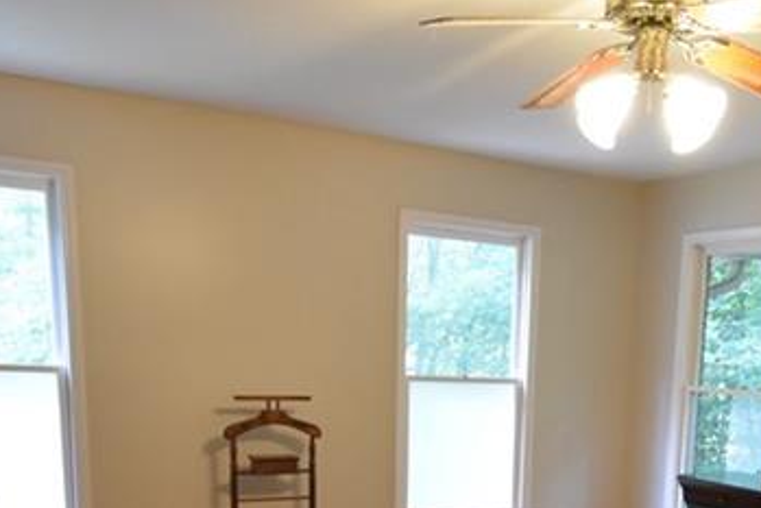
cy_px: 565
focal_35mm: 44
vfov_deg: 27.8
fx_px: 930
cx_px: 541
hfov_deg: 43.5
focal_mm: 10
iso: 2000
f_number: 4
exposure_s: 1/60
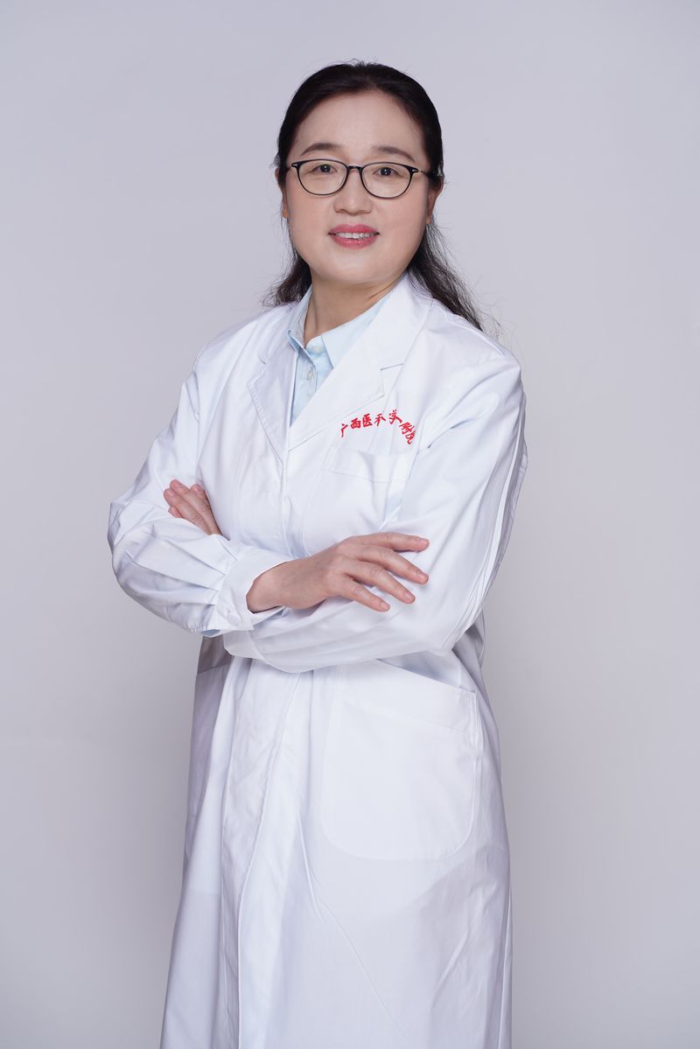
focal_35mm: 85
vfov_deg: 23.9
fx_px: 2478
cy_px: 524
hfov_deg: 16.1
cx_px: 350
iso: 100
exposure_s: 1/160
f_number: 5.6
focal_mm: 85
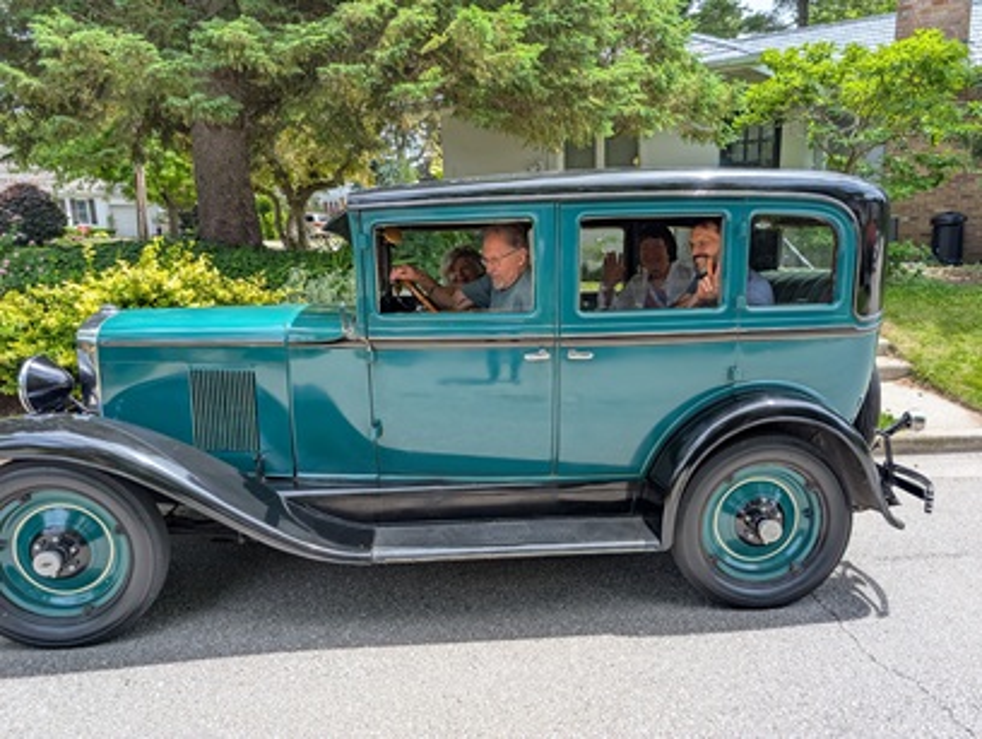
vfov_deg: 56.9
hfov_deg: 71.5
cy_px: 370
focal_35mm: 24
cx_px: 491
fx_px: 682
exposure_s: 1/374
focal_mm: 6.9
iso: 19
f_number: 1.68
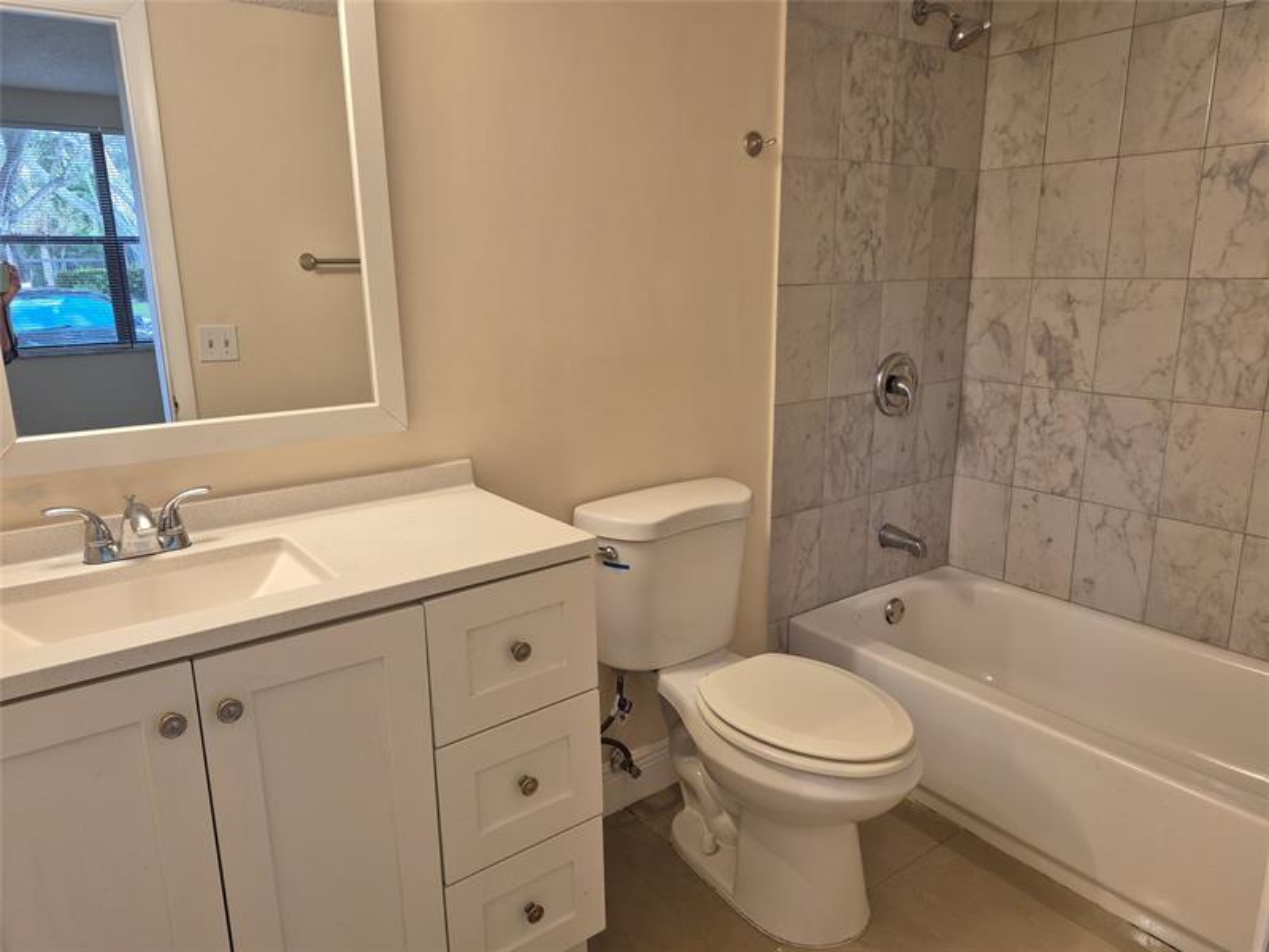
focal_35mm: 23
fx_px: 843
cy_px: 476
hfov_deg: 73.9
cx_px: 634
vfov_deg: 58.9
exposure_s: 1/120
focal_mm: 5.4
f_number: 1.8
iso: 125
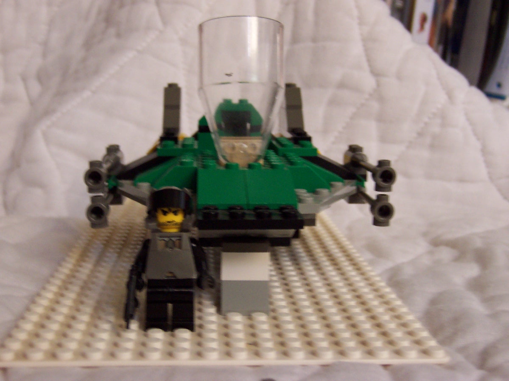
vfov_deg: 21.9
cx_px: 254
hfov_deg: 29.0
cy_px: 190
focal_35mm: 67
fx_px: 985
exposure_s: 1/10
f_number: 3.4
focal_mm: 10.4
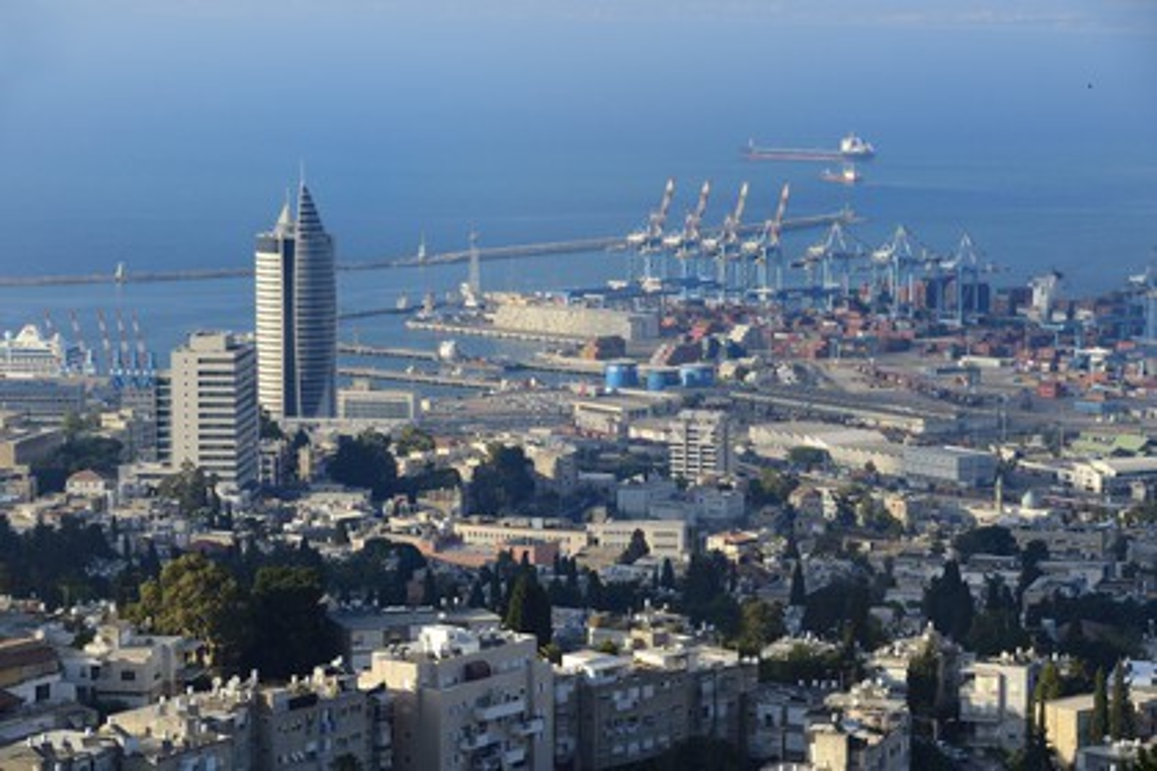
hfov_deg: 17.1
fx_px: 3856
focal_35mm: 120
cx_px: 578
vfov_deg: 11.4
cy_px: 386
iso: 250
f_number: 8
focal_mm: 120
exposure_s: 1/500
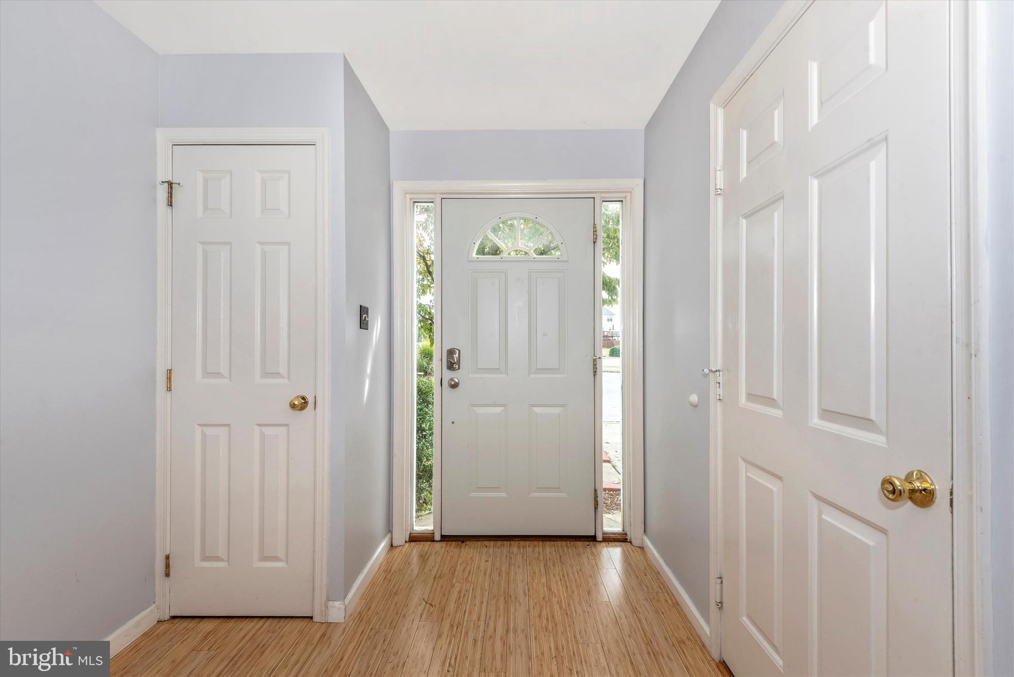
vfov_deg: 73.8
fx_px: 451
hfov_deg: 96.7
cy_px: 338
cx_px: 507
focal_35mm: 16
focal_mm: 16
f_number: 9
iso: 250
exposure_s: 1/60
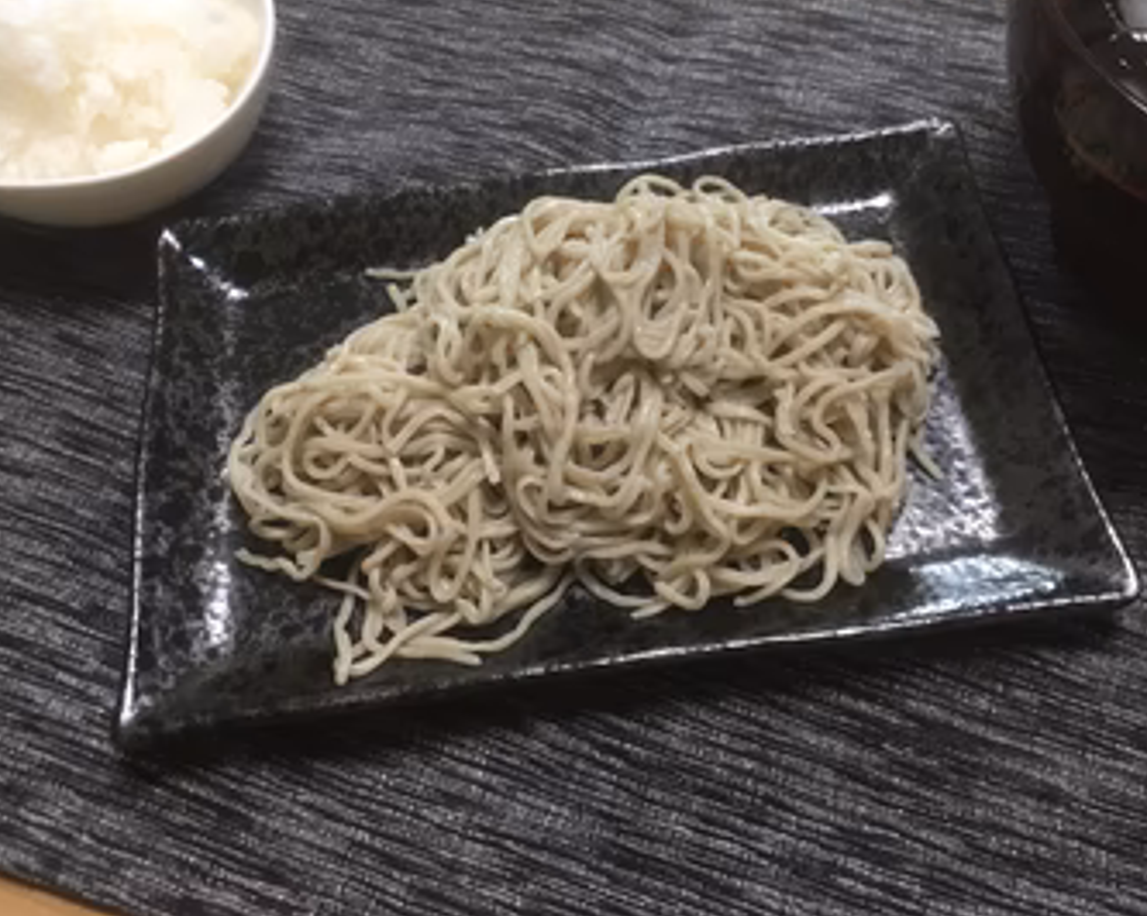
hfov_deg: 52.9
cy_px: 403
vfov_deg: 43.2
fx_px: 1154
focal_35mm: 34
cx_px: 589
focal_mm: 4.15
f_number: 2.2
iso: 50
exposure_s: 1/30
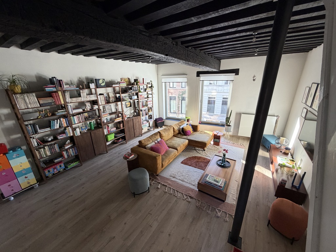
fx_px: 136
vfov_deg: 85.7
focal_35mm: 14
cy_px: 126
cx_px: 168
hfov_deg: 102.1
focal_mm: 2.22
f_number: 2.2
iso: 250
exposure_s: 1/121
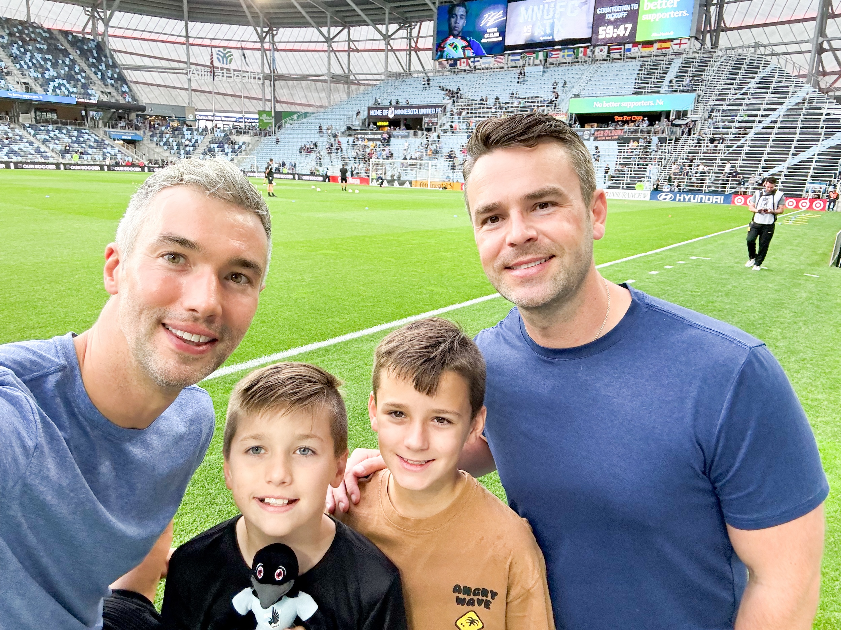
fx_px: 559
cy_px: 315
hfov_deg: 73.9
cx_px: 420
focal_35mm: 23
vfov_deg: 58.9
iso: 64
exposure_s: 1/120
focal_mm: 2.69
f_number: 1.9
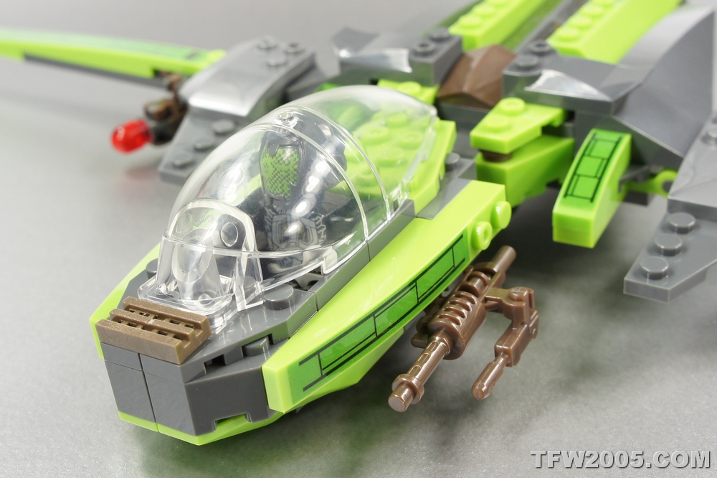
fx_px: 717
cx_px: 358
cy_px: 239
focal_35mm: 36
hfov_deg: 53.1
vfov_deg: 36.8
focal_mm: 24
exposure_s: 1/60
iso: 400
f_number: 8
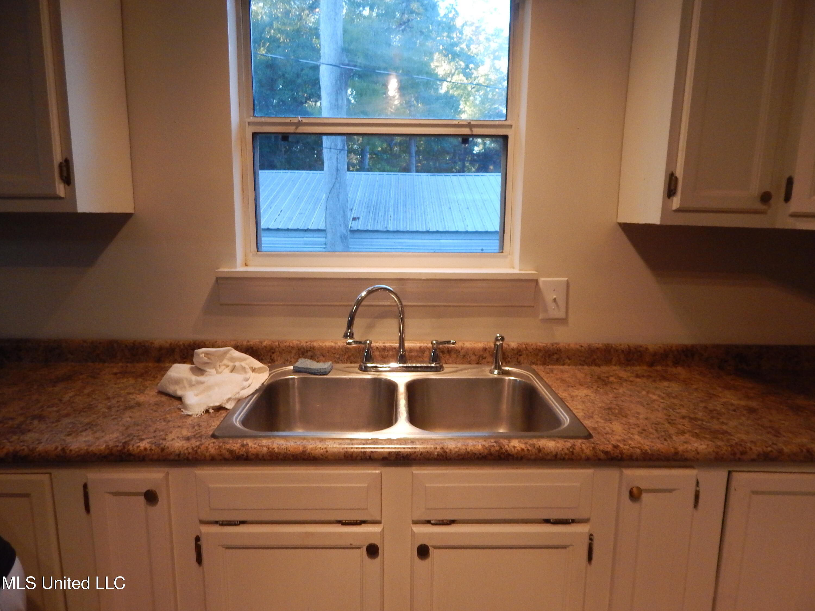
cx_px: 408
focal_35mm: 22
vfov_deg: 61.1
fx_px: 518
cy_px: 306
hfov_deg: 76.4
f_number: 3
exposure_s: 1/100
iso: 400
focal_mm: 4
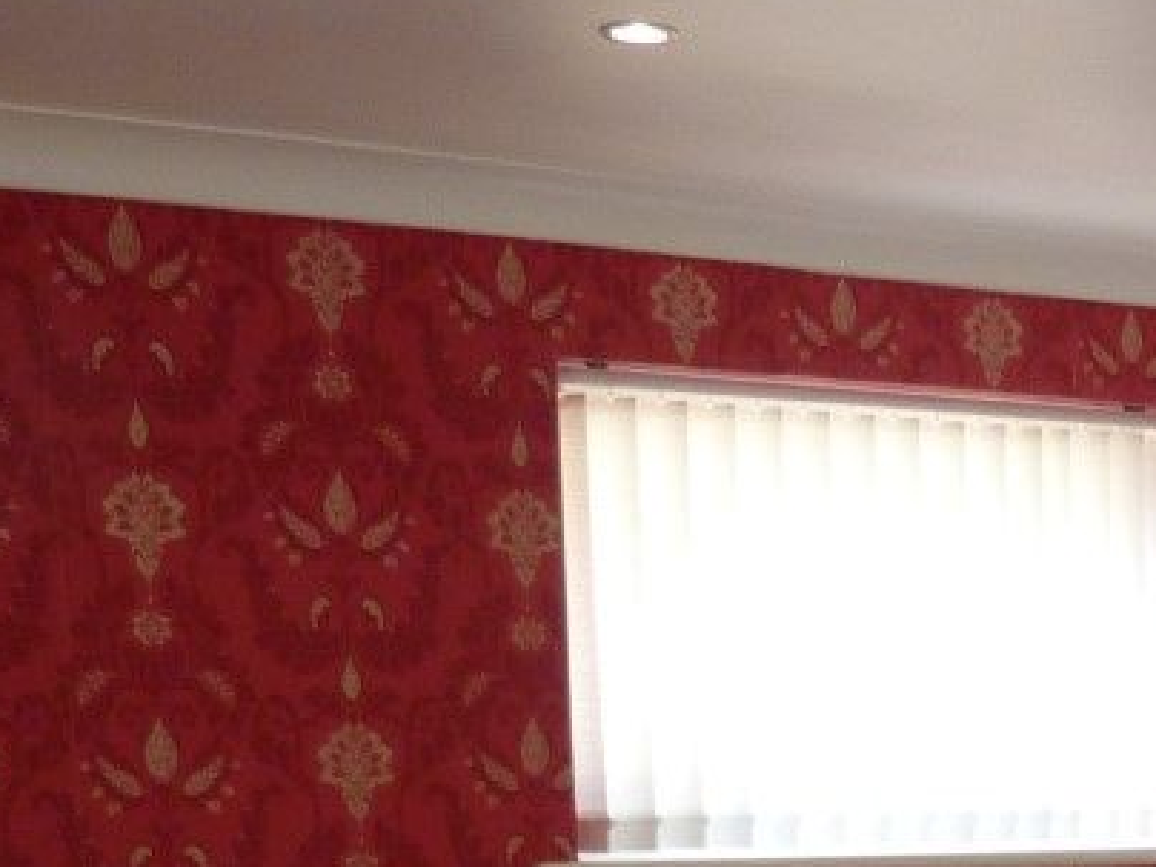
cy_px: 1371
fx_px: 2972
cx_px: 1385
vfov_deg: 15.1
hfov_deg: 20.6
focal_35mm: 89
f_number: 2.8
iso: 125
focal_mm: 4.5
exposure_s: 1/60
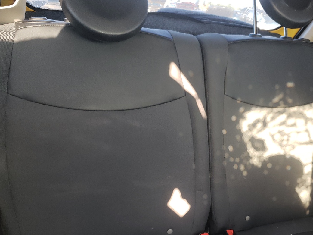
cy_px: 151
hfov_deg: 46.2
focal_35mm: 40
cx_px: 204
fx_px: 362
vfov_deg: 35.7
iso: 70
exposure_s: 1/100
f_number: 1.5
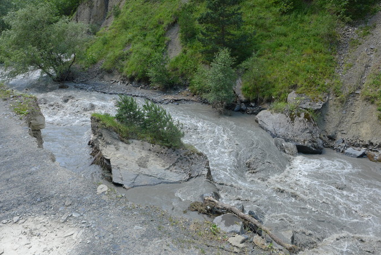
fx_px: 265
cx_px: 195
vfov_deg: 51.4
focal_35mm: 25
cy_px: 127
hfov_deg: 71.5
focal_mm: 4.7
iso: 80
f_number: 2.8
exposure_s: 1/320
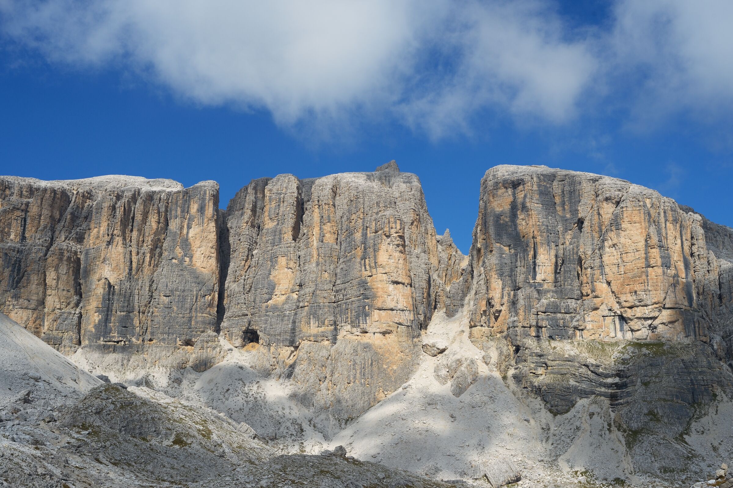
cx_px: 366
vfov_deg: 37.8
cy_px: 244
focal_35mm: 35
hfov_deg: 54.5
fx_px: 712
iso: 200
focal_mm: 35
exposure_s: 1/500
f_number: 11
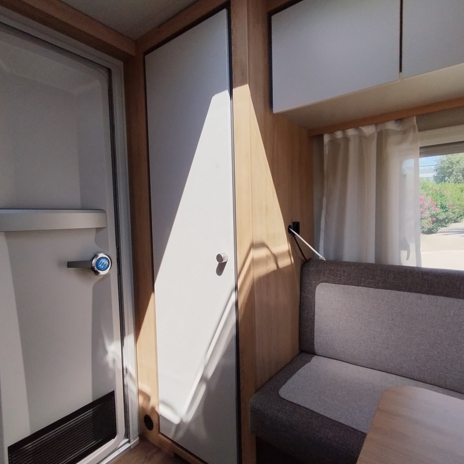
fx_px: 288
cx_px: 231
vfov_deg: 77.7
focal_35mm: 19
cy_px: 232
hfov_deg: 77.7
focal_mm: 1.65
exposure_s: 1/469
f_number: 2.2
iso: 50
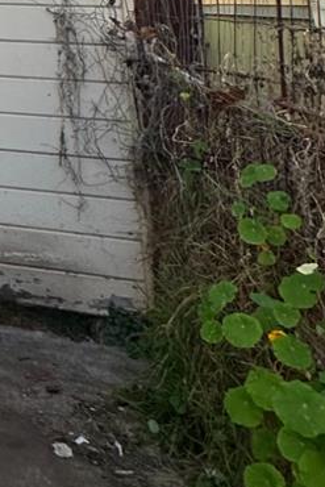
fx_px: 798
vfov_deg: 29.0
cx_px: -397
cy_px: -107
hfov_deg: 15.7
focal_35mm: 59
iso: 40
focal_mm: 2.22
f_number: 2.2
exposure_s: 1/346
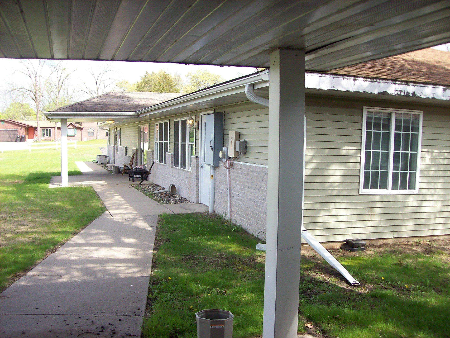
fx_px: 468
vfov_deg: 39.6
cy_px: 169
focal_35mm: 36
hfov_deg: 51.4
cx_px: 225
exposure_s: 1/575
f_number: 2.7
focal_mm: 6
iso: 80
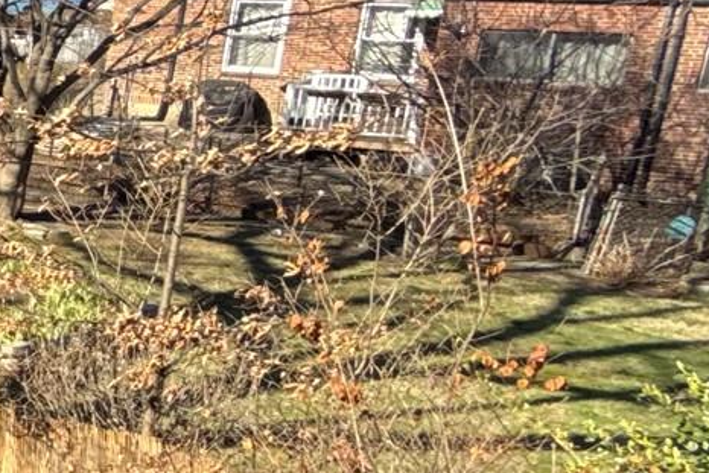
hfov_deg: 17.9
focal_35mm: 64
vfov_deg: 21.2
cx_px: -788
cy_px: 205
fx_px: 1261
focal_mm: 2.22
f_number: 2.2
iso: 50
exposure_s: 1/613
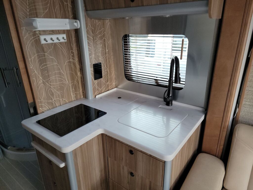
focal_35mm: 24
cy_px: 95
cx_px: 126
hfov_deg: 71.6
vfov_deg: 56.8
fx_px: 175
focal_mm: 6.7
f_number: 1.8
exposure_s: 1/59
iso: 785
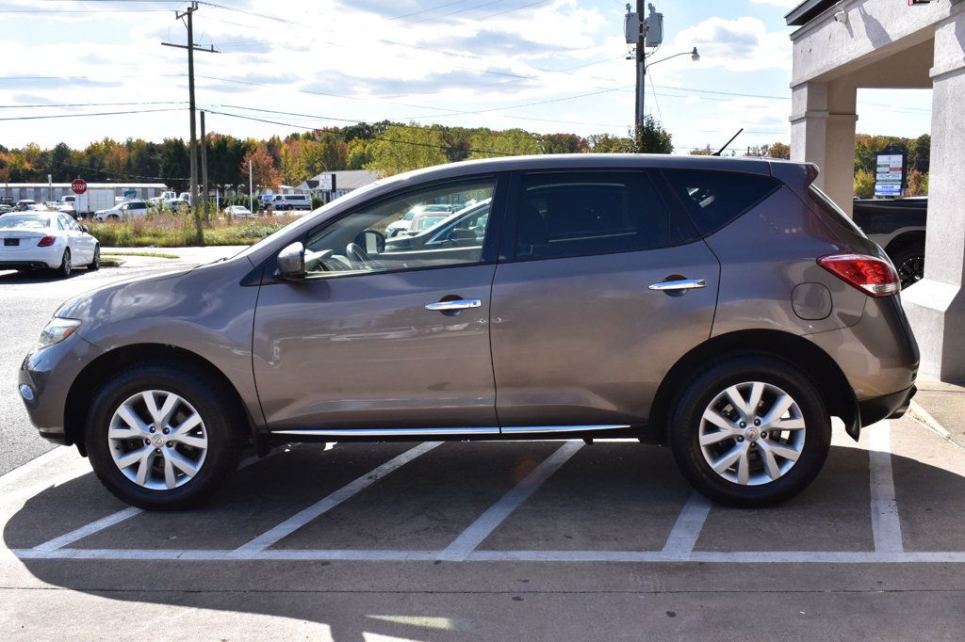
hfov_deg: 51.3
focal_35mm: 38
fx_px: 1005
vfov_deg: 35.5
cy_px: 321
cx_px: 482
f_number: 11
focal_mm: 25
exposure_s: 1/500
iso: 400
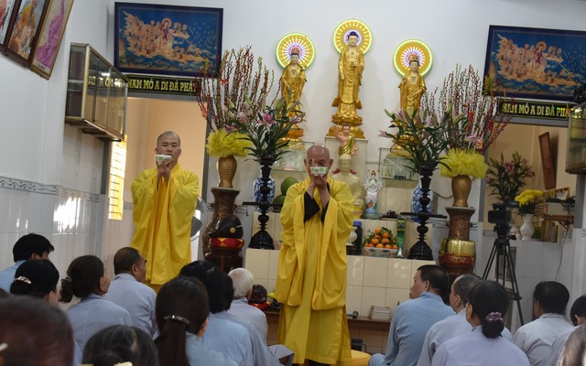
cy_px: 188
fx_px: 910
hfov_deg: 35.7
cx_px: 289
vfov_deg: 22.7
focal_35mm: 57
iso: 1600
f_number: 6.3
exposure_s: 1/160
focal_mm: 55
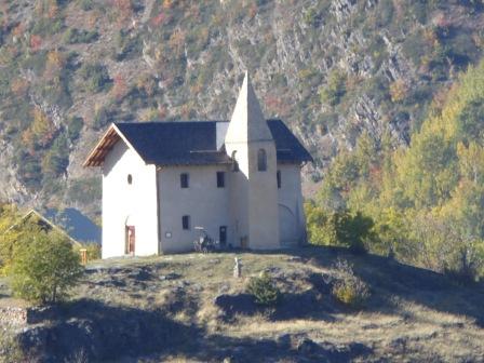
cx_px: 242
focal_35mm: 597
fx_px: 8347
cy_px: 182
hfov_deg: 3.3
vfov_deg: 2.5
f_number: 6.1
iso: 100
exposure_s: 1/125
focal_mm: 96.2
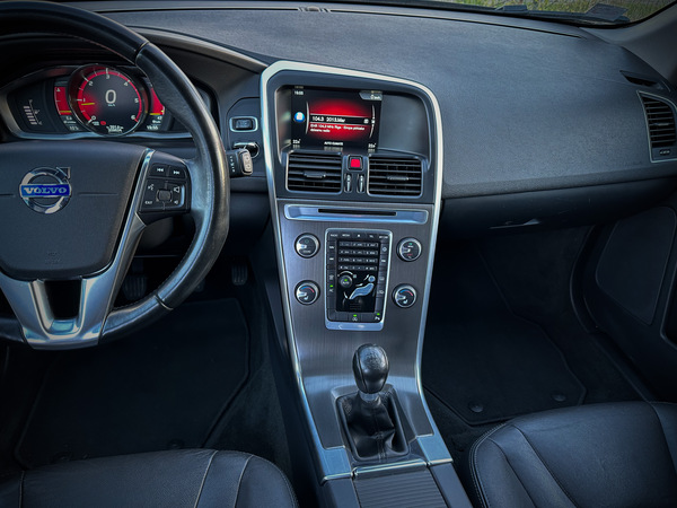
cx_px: 338
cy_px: 254
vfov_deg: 56.8
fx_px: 469
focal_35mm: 24
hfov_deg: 71.6
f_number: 1.78
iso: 250
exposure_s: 1/65
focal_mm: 6.86
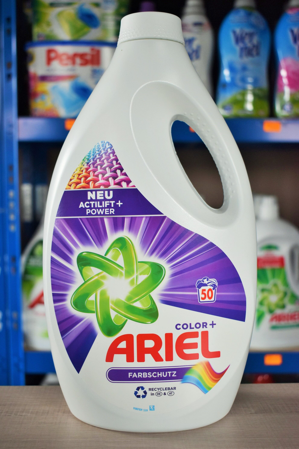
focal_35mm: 46
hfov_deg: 28.9
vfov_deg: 42.3
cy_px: 224
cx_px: 150
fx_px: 579
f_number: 4.2
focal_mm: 31
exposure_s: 1/125
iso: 1000
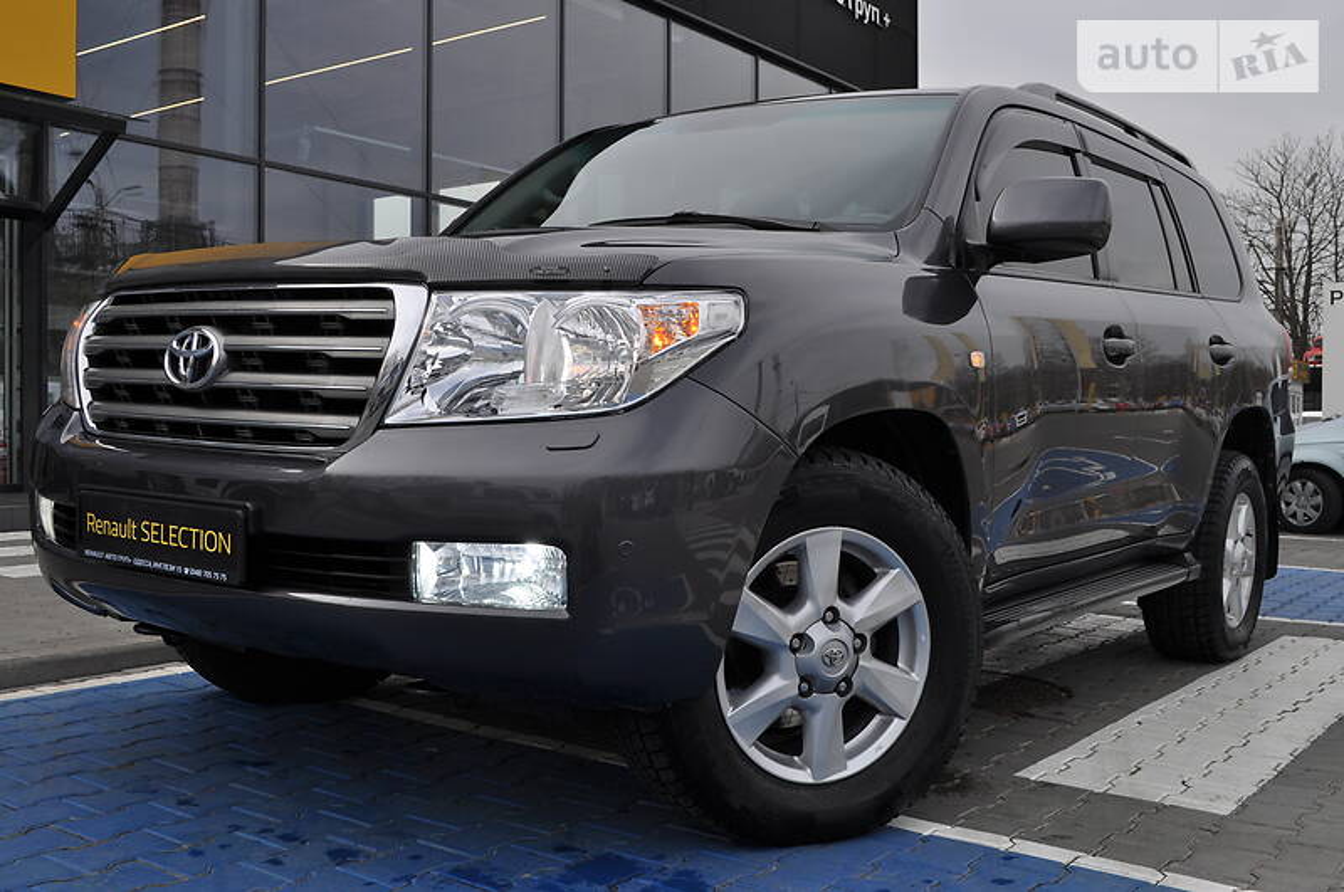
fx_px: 1342
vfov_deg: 36.8
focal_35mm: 36
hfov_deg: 53.2
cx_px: 672
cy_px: 446
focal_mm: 24
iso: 200
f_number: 10
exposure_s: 1/400
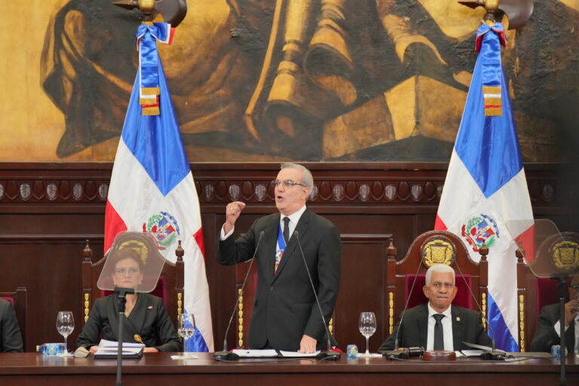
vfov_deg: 8.8
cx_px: 290
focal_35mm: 156
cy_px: 193
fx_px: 2509
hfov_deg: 13.2
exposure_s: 1/250
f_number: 2.8
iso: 2000
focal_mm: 104
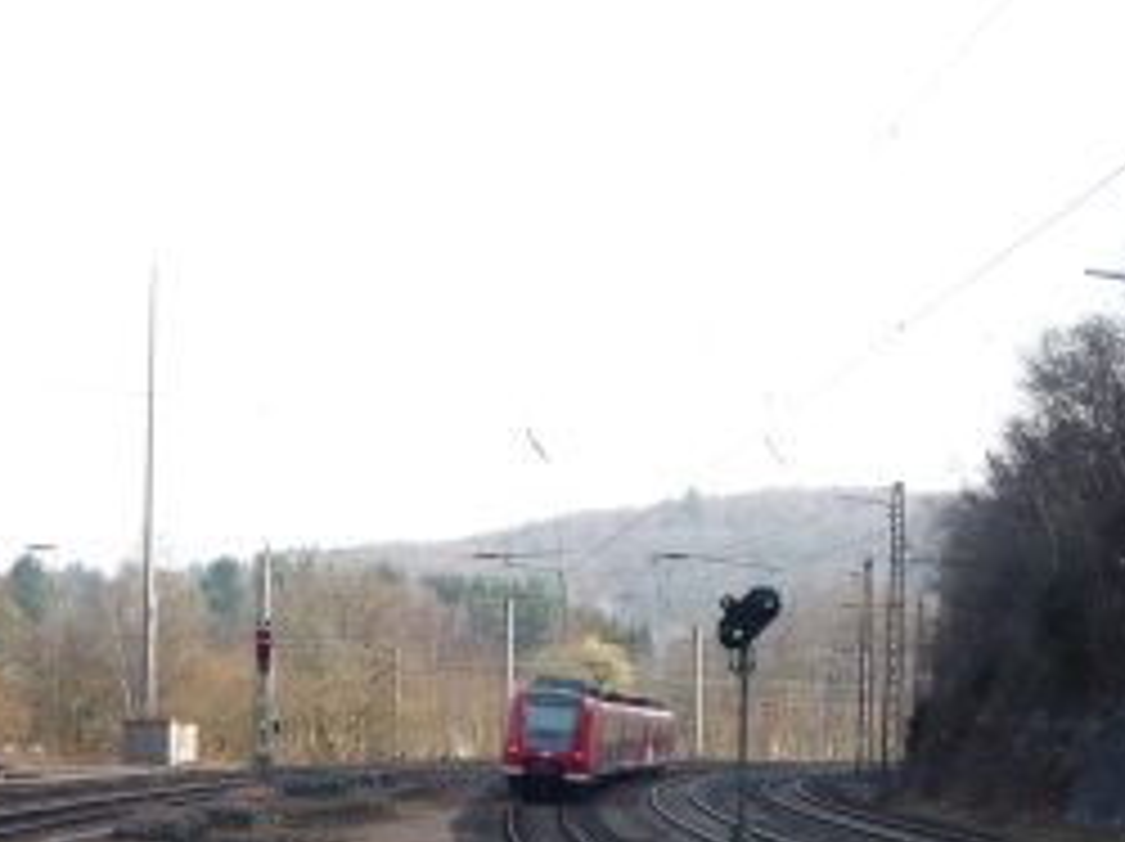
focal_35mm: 82
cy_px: 752
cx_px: 508
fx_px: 2662
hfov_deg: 23.9
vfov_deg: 17.7
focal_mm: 5.2
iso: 100
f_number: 4
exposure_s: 1/250
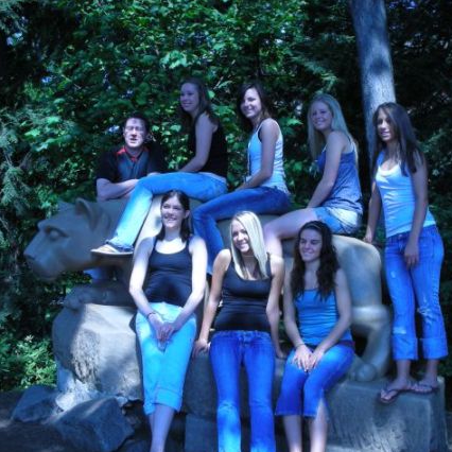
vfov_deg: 31.1
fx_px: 813
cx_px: 220
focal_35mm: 55
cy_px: 228
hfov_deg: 31.1
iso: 50
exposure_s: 1/254
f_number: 3.2
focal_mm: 7.7
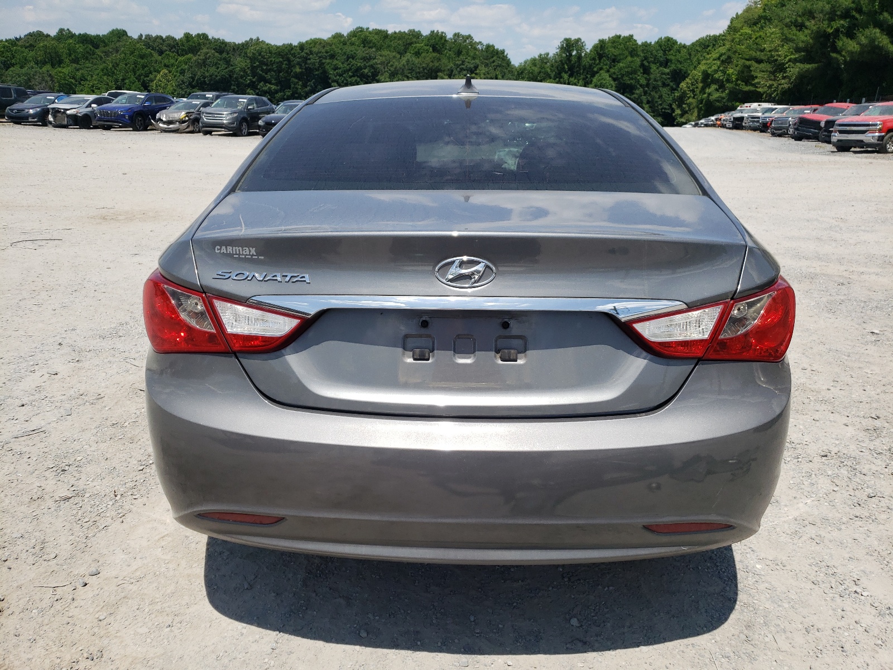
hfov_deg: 67.3
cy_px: 335
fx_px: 671
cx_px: 446
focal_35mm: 26
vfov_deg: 53.1
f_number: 1.5
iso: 50
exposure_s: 1/3333
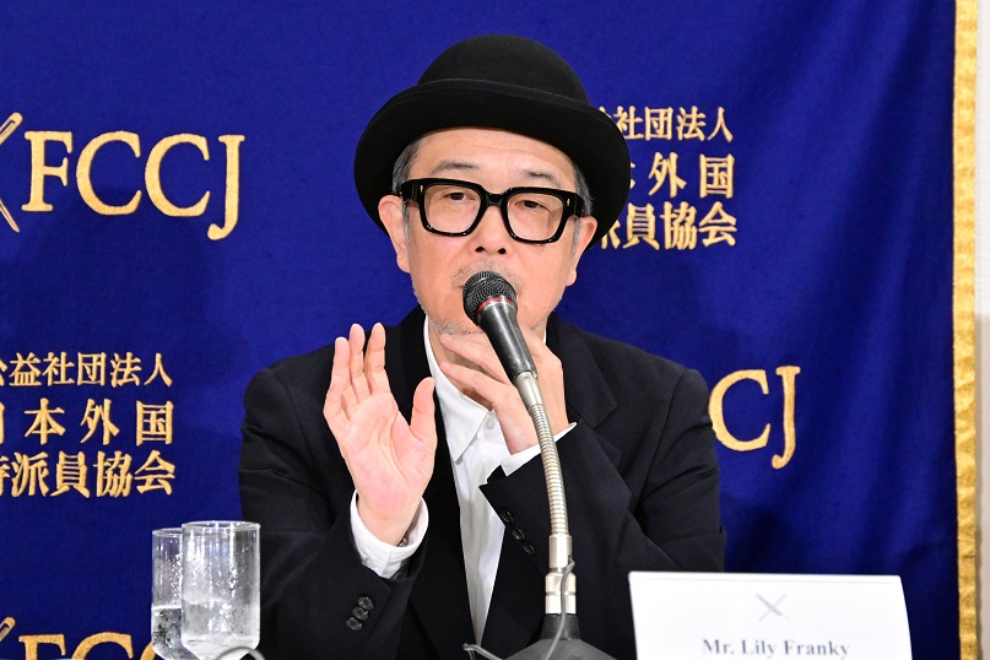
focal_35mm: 172
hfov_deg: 11.9
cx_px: 495
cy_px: 330
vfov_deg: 8.0
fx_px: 4730
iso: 5000
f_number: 6.3
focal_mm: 115
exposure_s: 1/200
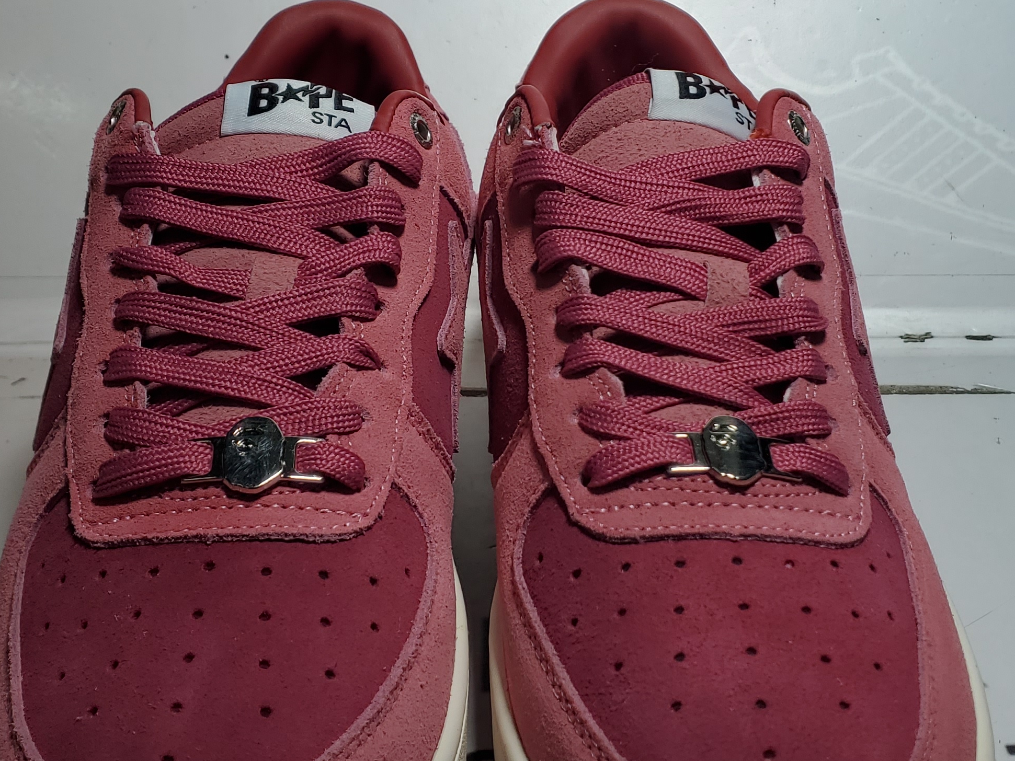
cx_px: 521
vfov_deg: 27.0
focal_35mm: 54
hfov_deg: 35.5
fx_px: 1583
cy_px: 294
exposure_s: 1/952
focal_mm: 4.3
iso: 50
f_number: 1.5
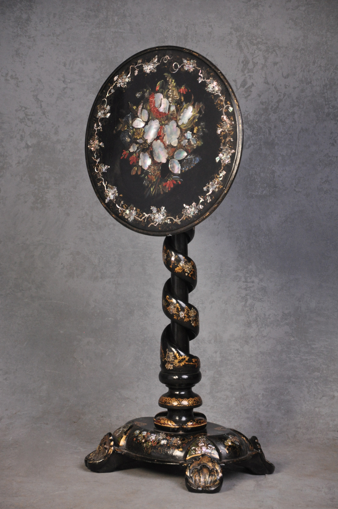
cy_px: 254
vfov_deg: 14.9
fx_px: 1949
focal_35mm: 138
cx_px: 169
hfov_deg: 9.9
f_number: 5.6
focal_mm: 92
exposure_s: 1/100
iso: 800
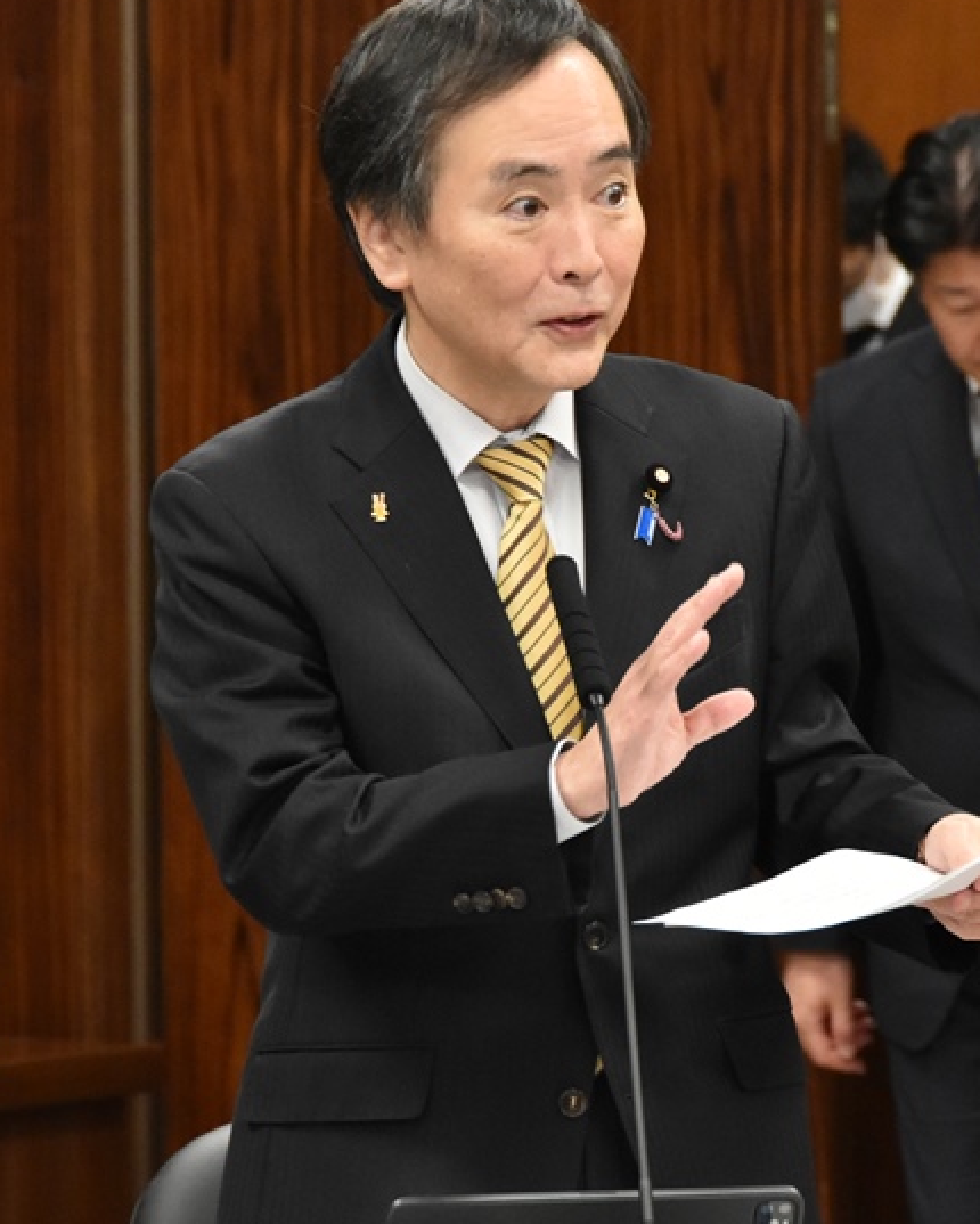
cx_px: 670
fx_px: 11668
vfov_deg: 6.0
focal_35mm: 322
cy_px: 598
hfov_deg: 4.8
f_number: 6.3
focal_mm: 120
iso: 2500
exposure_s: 1/160
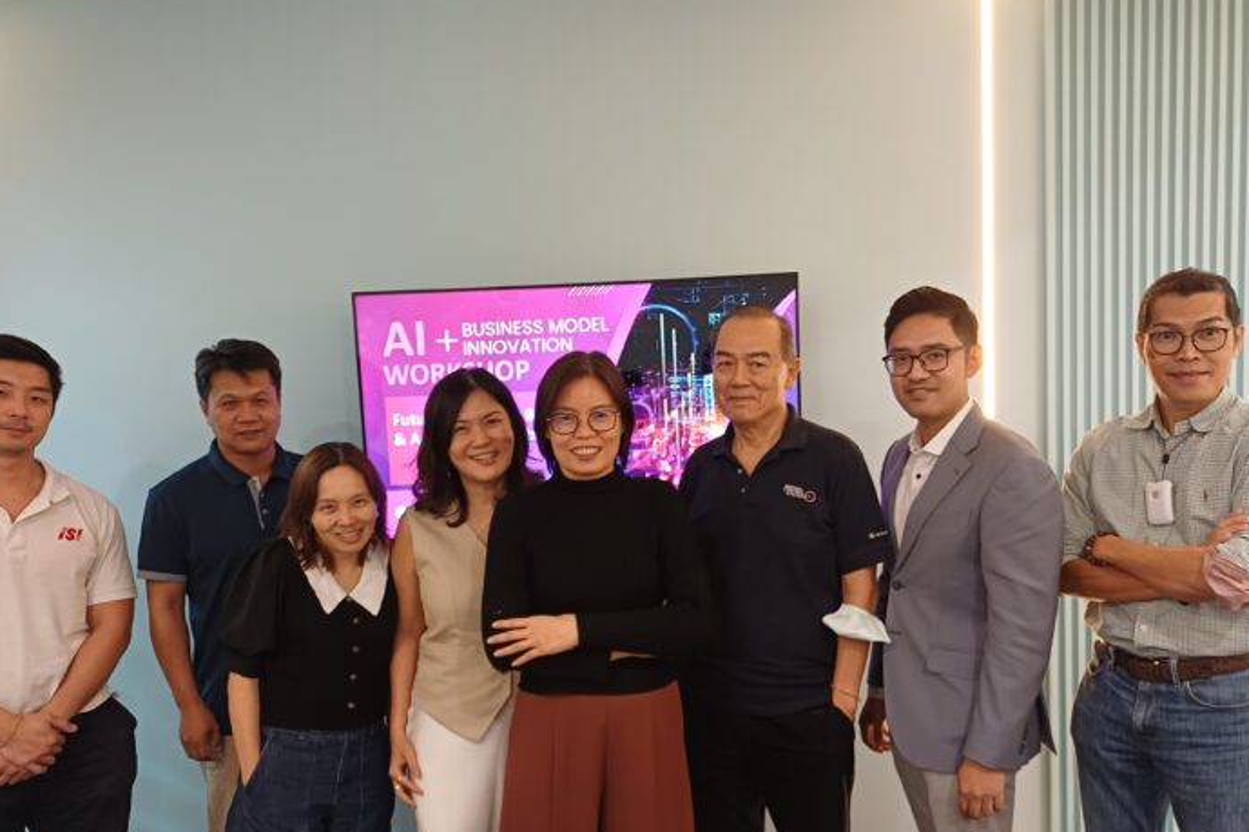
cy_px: 511
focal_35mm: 29
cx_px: 620
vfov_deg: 44.6
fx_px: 1006
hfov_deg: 63.7
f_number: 1.8
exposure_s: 1/50
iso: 320
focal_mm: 4.65
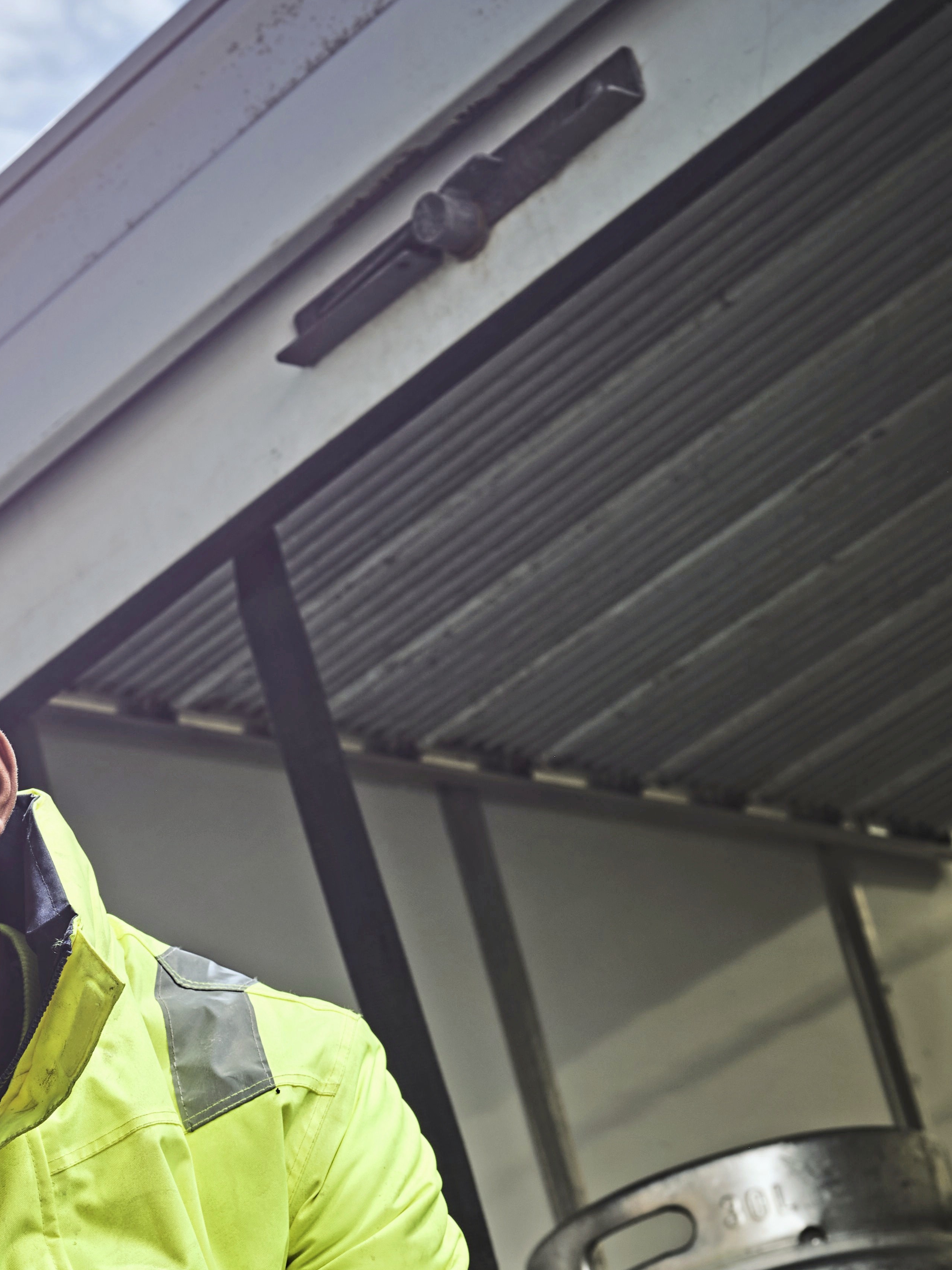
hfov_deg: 12.1
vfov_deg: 15.8
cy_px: 1314
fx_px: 4474
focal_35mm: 122
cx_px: 349
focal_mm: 63
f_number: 8
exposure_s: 1/250
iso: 100
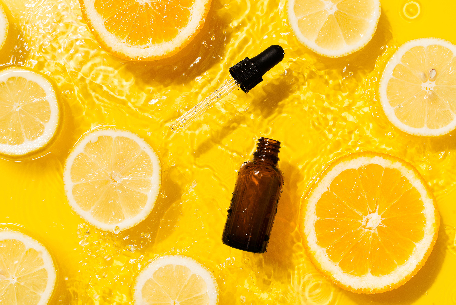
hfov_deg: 39.6
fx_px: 634
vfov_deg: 27.0
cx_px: 228
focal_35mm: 50
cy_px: 152
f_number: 7.1
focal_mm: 50
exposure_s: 1/125
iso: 100
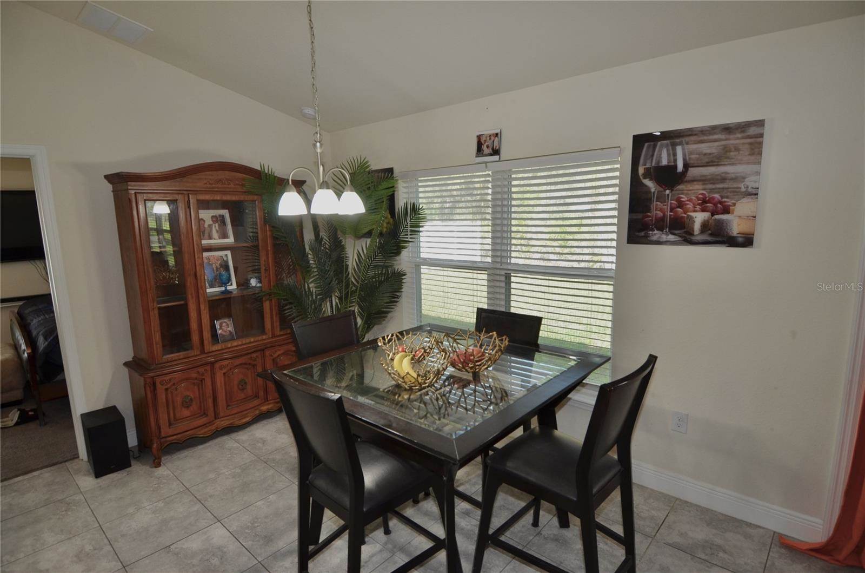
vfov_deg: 67.1
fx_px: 432
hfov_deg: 90.1
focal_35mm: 18
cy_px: 286
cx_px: 432
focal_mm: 12
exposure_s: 1/60
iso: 450
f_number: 4
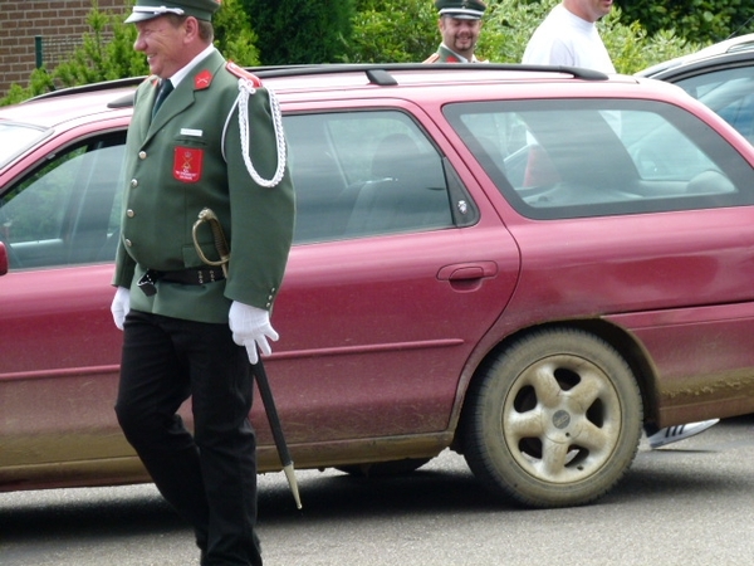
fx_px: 4879
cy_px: 283
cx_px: 377
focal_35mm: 224
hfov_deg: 8.8
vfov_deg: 6.6
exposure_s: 1/320
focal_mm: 40.2
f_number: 4
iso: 160
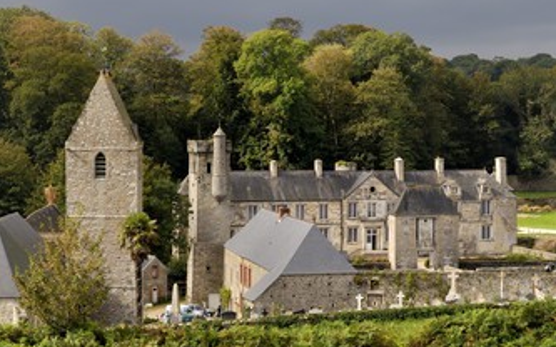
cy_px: 162
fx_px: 1636
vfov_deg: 12.1
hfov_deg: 19.3
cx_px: 296
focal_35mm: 108
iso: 100
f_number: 6
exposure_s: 1/160
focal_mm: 56
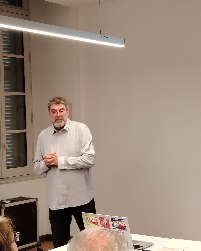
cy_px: 120
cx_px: 100
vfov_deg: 27.5
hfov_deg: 22.2
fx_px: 513
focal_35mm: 69
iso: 641
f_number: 1.75
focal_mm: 5.25
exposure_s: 1/60
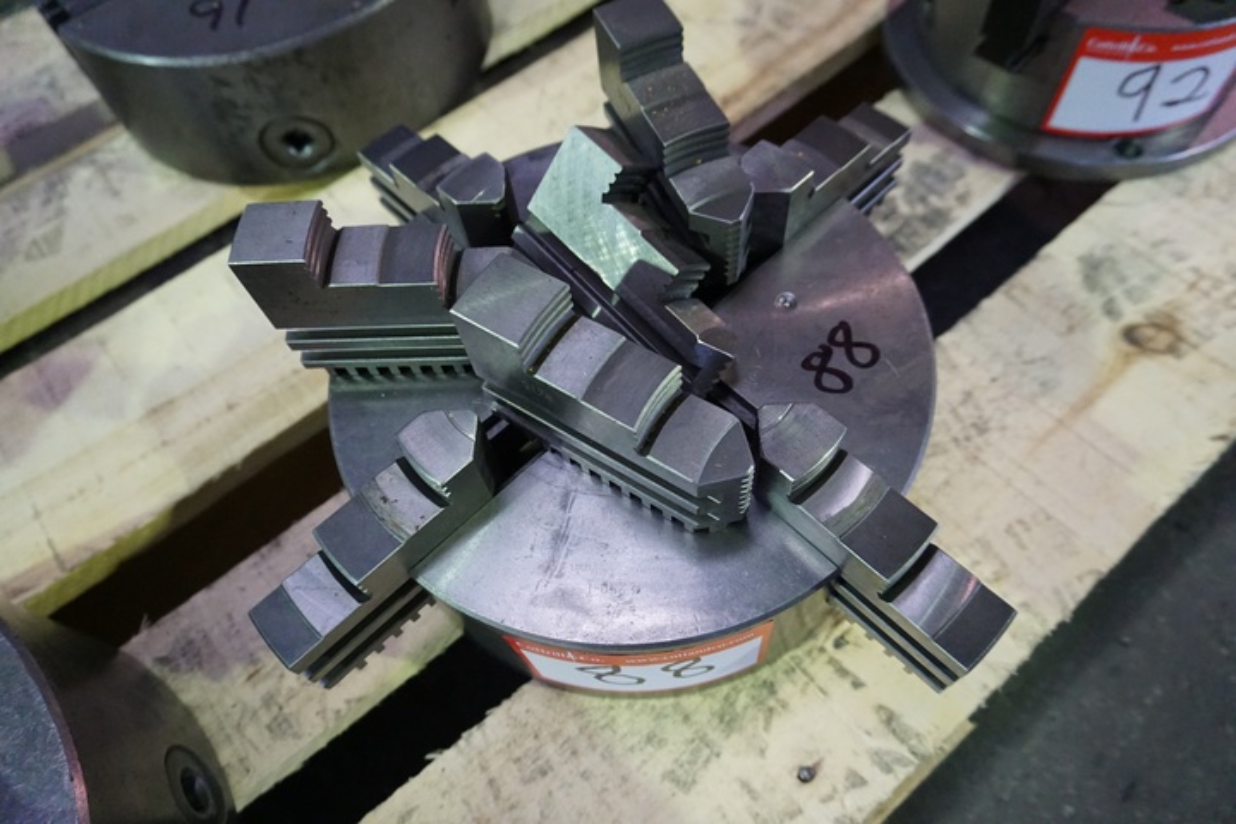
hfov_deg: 73.7
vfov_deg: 53.1
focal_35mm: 24
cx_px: 618
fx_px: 824
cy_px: 412
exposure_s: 1/60
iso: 3200
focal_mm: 16
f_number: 3.5
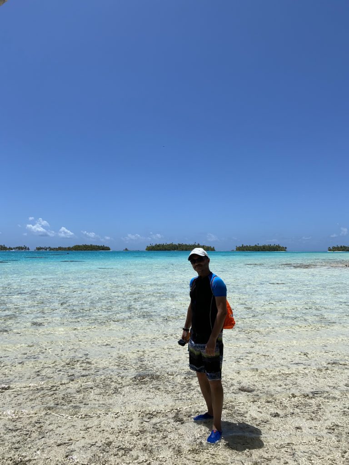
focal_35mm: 26
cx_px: 174
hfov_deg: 53.1
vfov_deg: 67.3
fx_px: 350
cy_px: 232
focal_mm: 4.25
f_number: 1.8
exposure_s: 1/6410
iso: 32
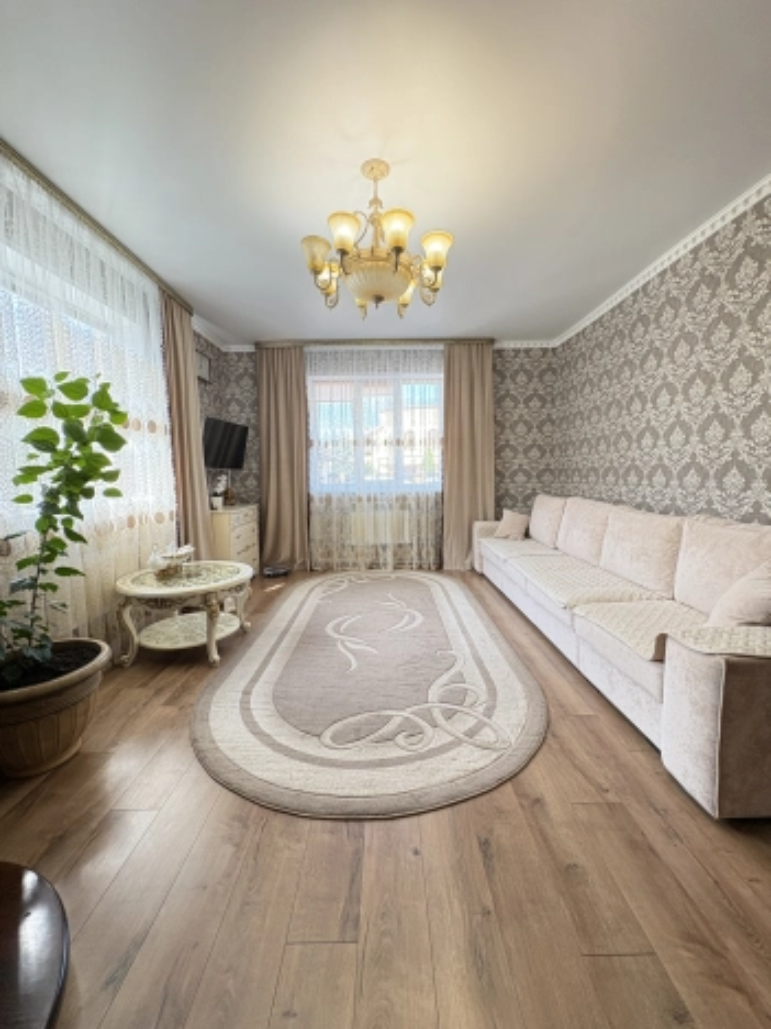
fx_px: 416
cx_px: 386
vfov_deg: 102.1
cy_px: 514
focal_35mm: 14
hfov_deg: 85.7
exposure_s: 1/76
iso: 250
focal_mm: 2.22
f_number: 2.2
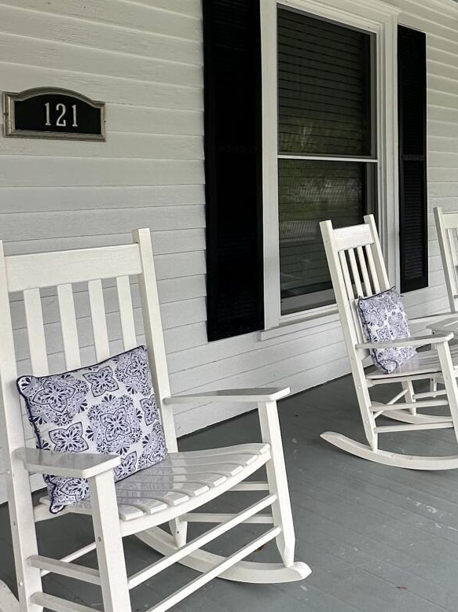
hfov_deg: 35.1
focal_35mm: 36
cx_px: 481
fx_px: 635
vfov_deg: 50.2
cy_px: 190
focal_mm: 2.22
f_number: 2.2
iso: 40
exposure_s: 1/234
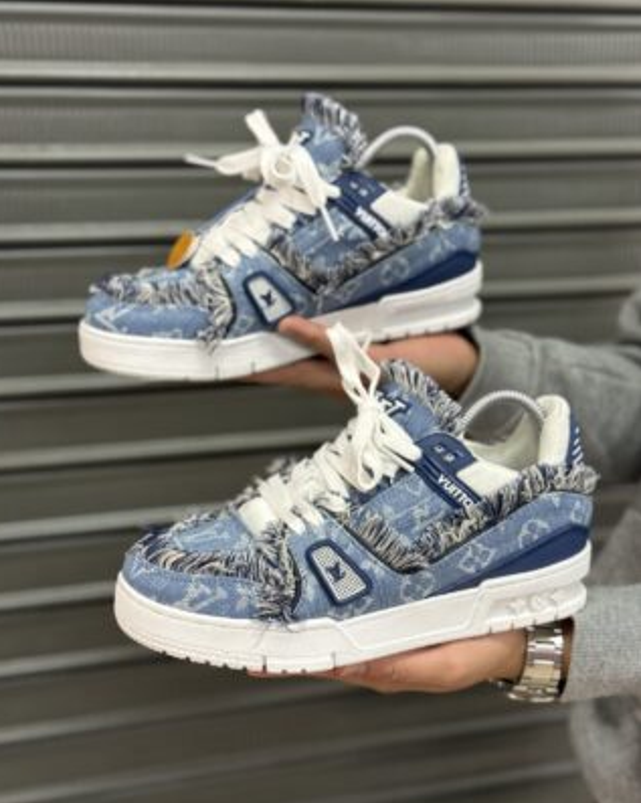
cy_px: 390
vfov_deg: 36.7
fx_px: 1211
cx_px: 315
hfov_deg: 29.7
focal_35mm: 51
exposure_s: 1/60
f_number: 1.78
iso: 125
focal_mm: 6.76
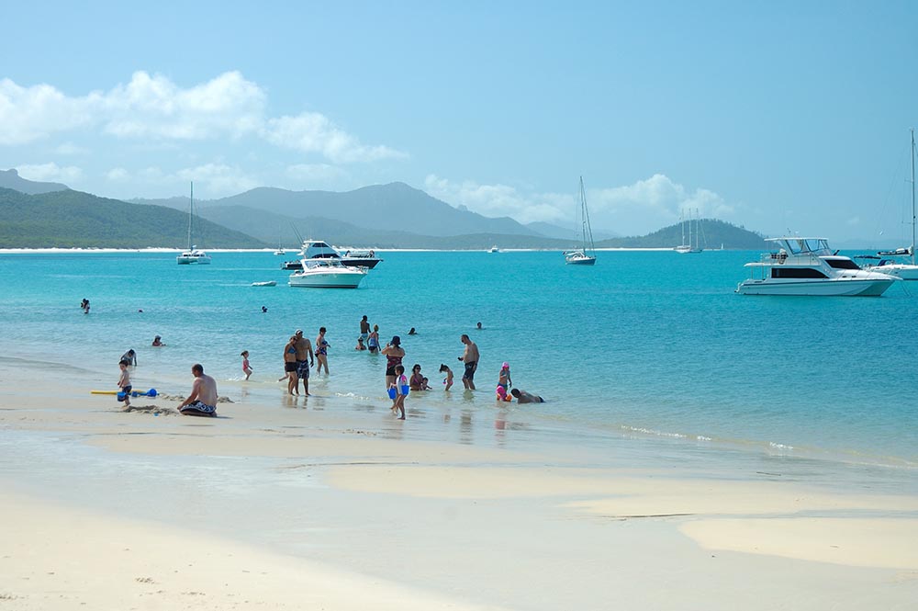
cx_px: 459
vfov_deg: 18.2
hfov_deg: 27.0
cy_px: 306
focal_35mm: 75
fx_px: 1911
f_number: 7.1
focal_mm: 50
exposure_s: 1/250
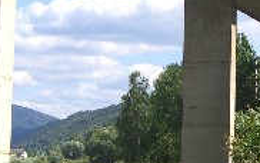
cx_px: 236
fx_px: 915
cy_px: 56
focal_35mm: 129
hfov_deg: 16.0
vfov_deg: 10.2
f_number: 2.8
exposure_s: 1/1000
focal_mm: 7.9
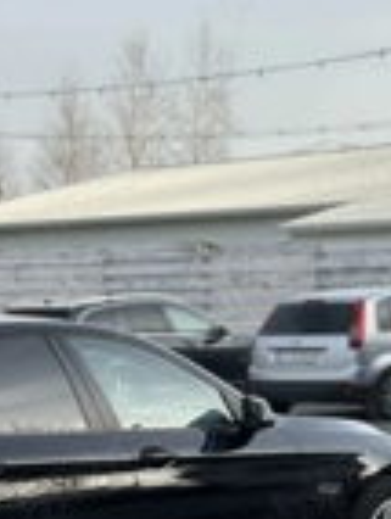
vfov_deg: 14.3
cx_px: -51
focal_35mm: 135
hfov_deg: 10.9
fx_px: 2027
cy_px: 545
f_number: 1.78
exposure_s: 1/2028
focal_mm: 6.86
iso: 80
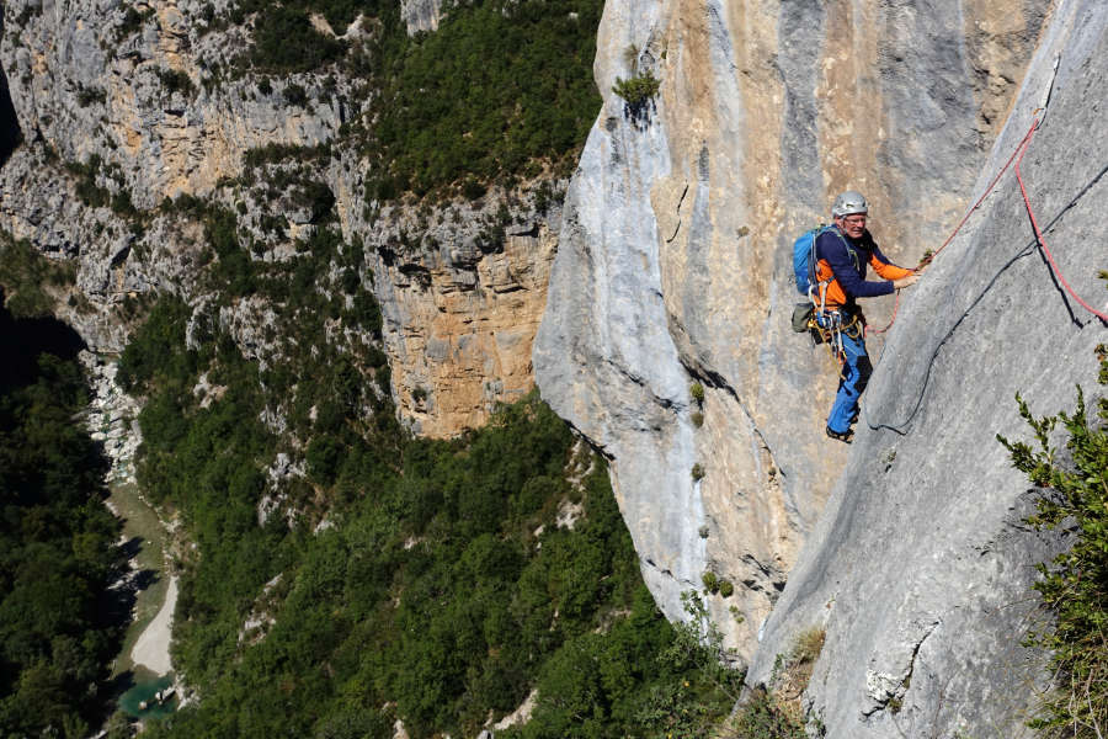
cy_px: 370
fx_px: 1385
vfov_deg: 29.9
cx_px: 554
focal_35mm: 45
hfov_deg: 43.6
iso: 125
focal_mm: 16.6
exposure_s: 1/800
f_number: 6.3
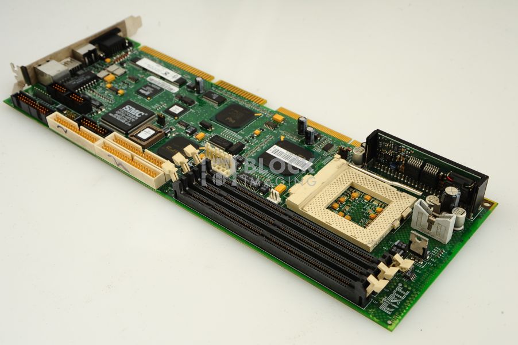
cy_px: 172
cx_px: 259
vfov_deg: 27.0
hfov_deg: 39.6
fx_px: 719
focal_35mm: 50
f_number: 11
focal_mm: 50
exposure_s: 1/125
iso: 800
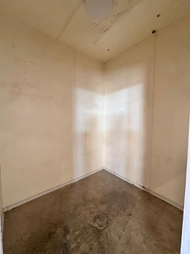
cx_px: 95
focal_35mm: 14
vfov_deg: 102.1
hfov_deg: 85.7
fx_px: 102
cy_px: 127
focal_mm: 2.22
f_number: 2.2
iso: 500
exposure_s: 1/60
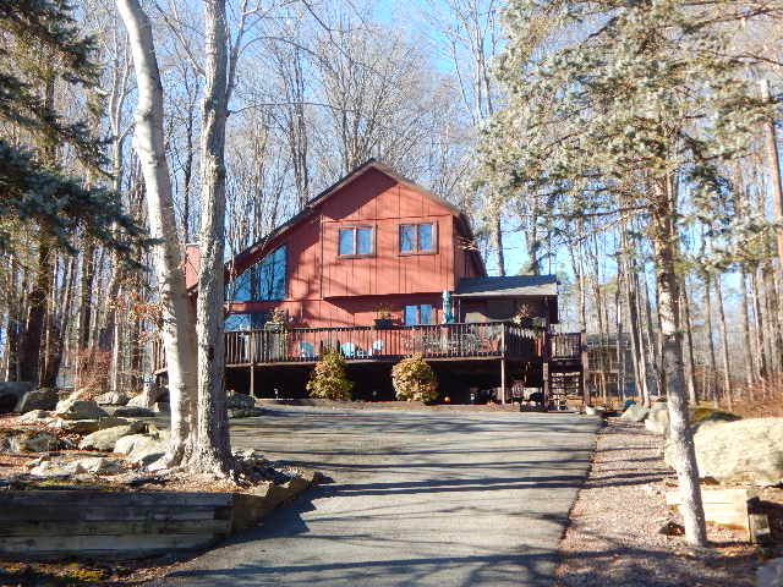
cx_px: 392
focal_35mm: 43
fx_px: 973
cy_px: 294
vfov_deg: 33.6
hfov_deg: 43.9
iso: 125
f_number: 3.6
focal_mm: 7.7
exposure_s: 1/200
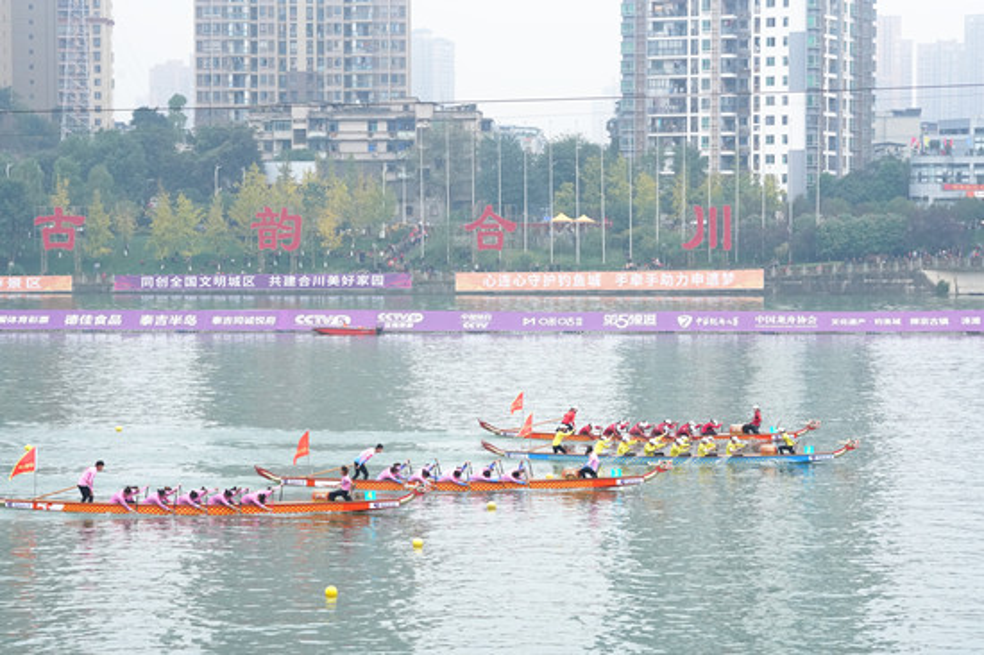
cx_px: 492
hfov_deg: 19.1
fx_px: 2923
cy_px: 328
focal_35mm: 107
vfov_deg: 12.8
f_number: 9
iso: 3200
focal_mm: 107
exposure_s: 1/2000
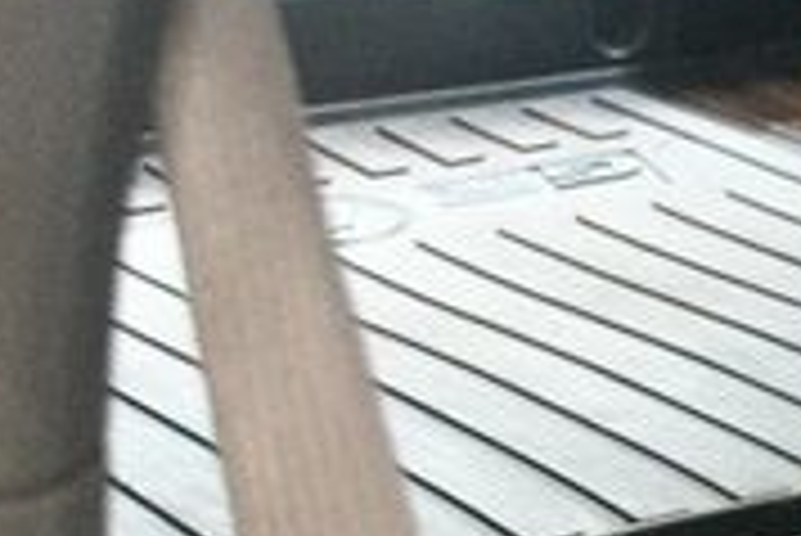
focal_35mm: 140
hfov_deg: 13.7
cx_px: 1224
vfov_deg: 9.6
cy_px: 752
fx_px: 3117
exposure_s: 1/50
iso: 12800
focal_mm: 26
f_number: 3.8
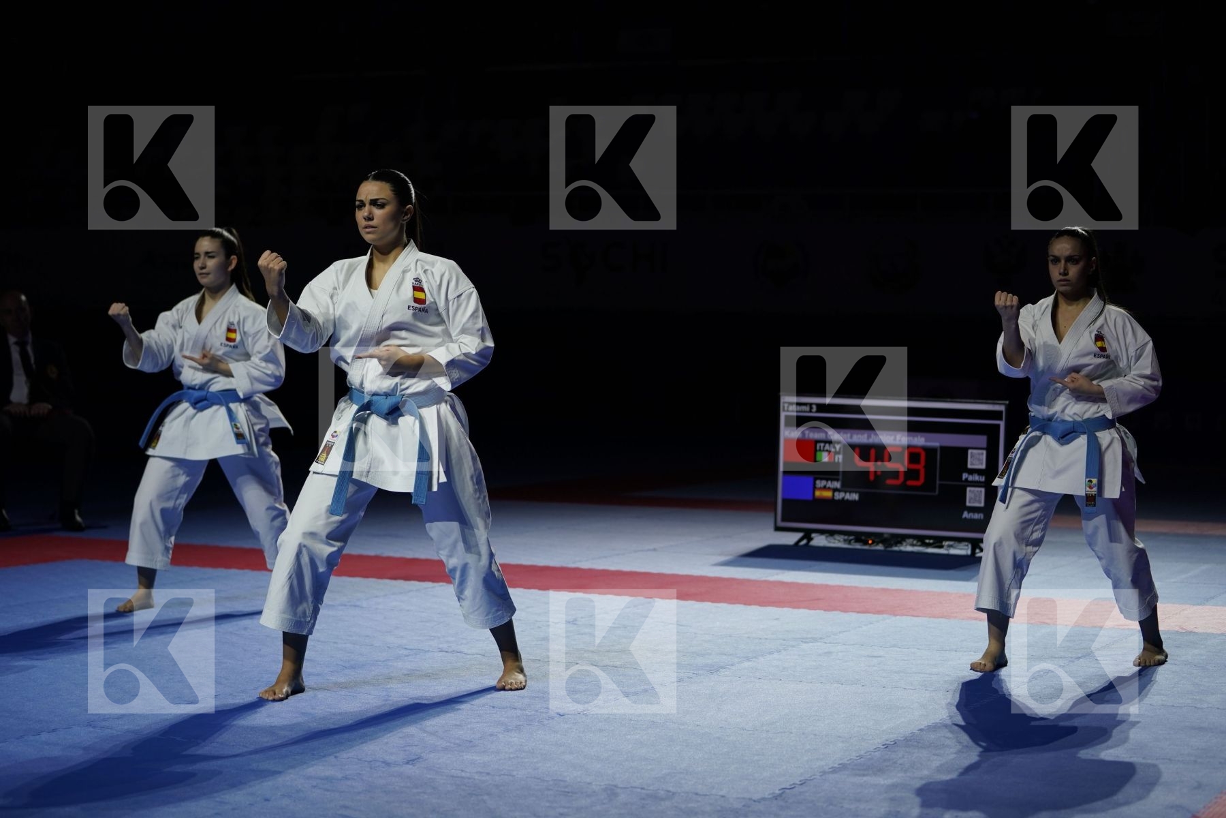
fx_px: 2384
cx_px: 613
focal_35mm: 70
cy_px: 409
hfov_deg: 28.8
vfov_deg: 19.5
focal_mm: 70
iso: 250
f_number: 2.8
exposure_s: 1/500
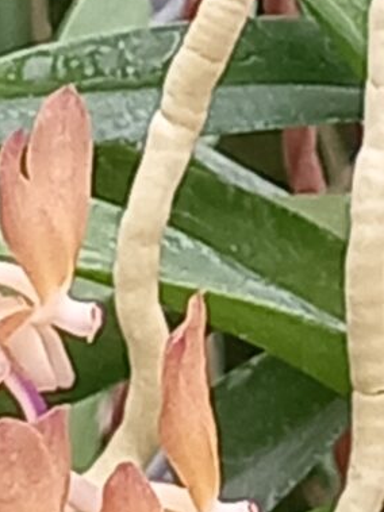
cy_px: 88
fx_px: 5195
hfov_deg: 4.2
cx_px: 341
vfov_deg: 5.6
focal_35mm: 351
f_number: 1.8
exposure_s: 1/100
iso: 181
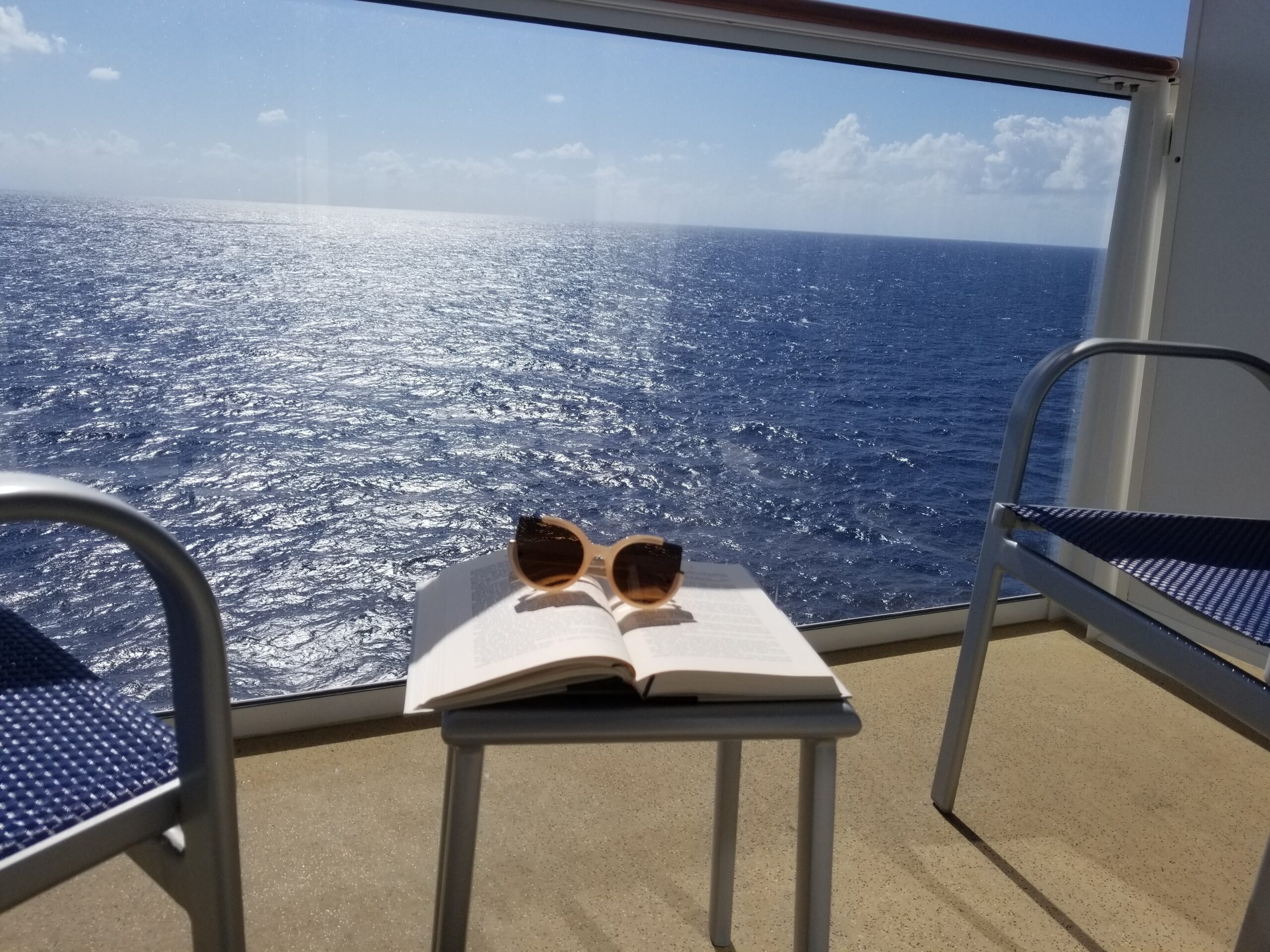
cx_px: 635
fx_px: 954
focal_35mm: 26
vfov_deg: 53.1
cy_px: 476
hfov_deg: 67.3
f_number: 1.7
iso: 50
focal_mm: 4.25
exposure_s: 1/6848
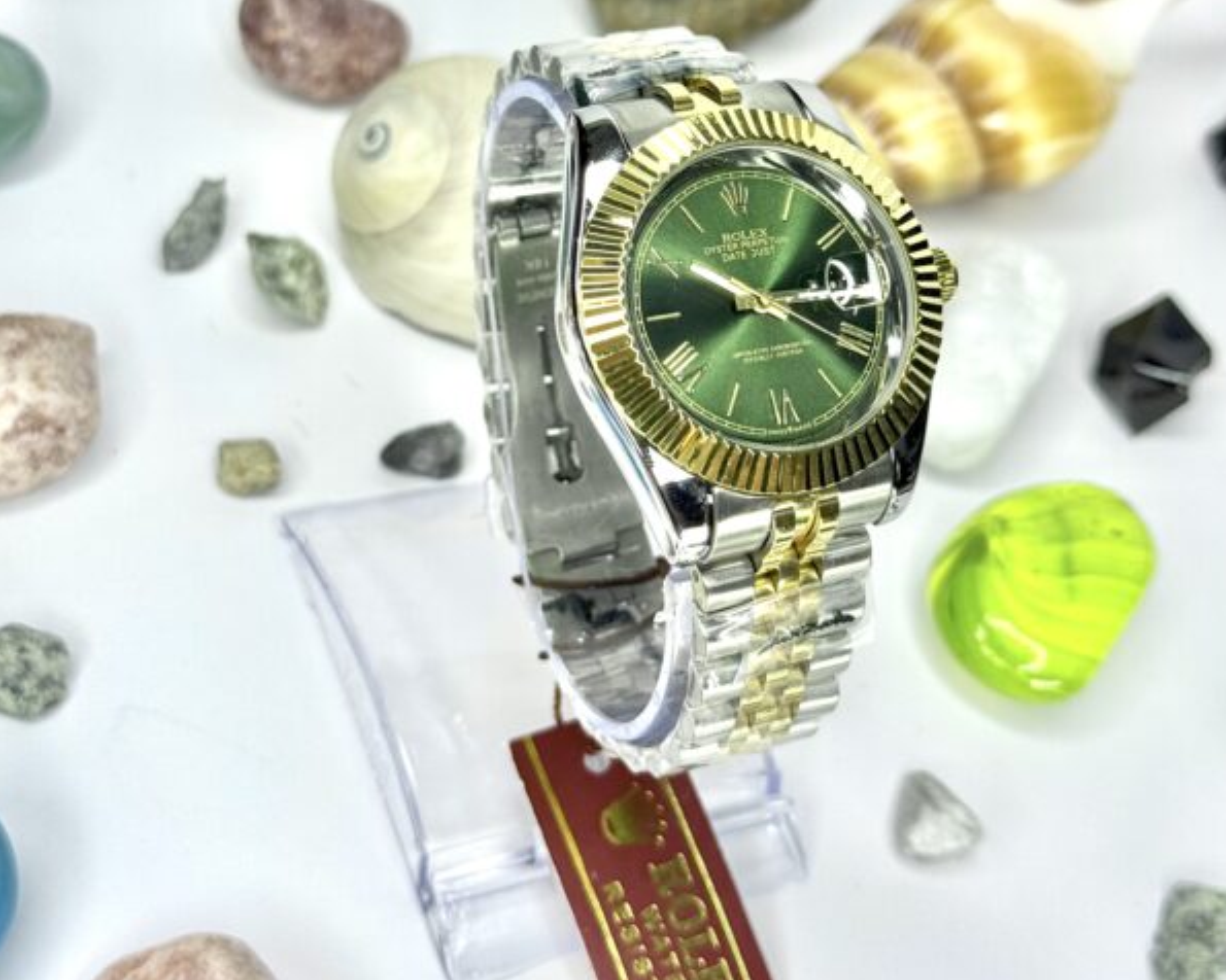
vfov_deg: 24.1
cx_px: 610
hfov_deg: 30.0
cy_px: 358
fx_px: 2286
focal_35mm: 63
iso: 80
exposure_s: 1/379
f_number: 1.78
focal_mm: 6.76
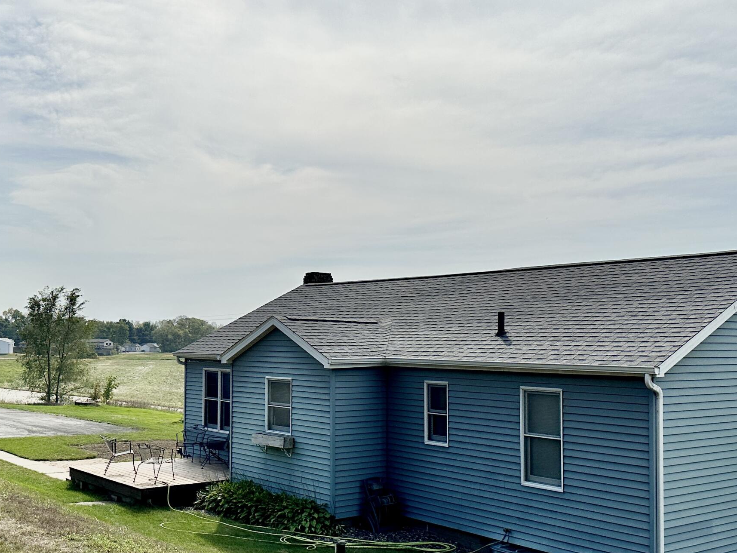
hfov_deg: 44.7
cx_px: 323
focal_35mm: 42
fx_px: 894
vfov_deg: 34.2
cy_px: 332
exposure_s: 1/13699
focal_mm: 6.86
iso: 80
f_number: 1.78
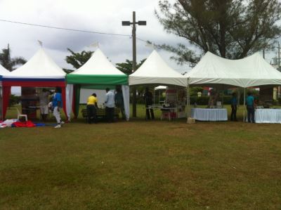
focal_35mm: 35
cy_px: 105
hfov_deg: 52.7
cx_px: 140
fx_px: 284
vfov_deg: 40.6
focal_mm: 3.85
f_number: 2.8
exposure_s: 1/1096
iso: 80
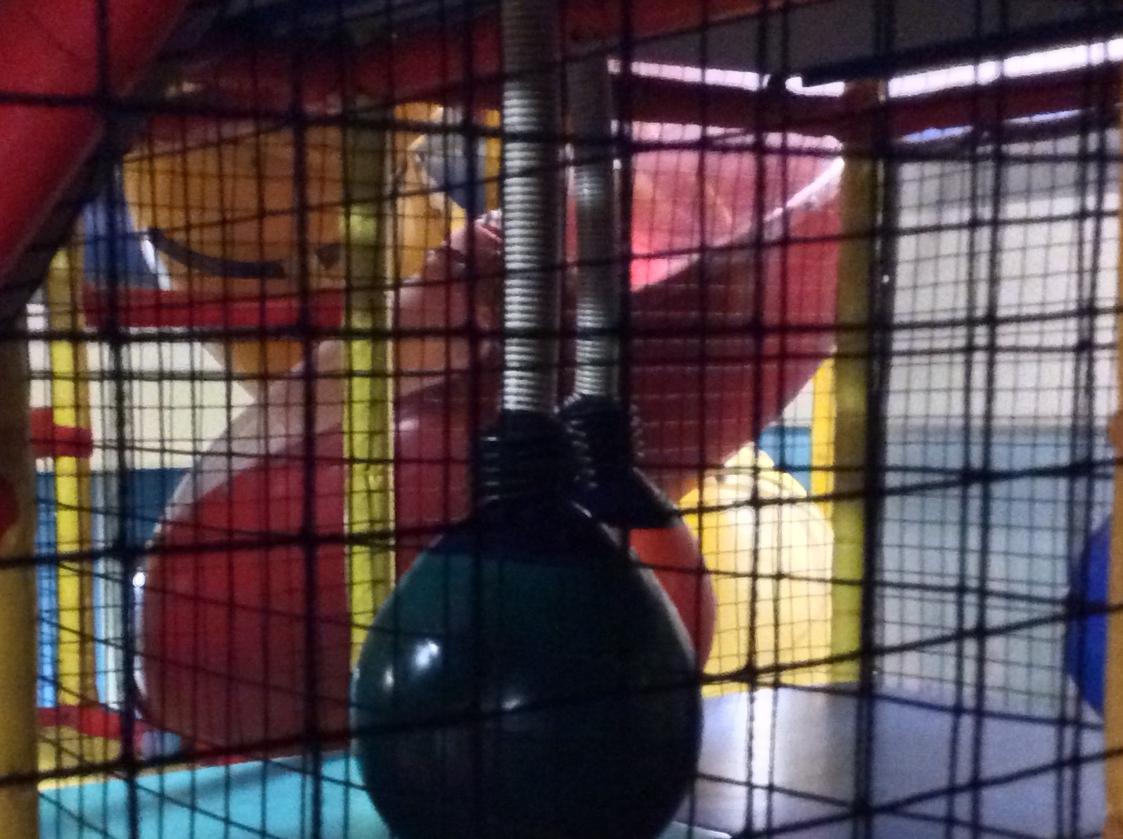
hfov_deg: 30.2
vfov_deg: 22.6
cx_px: 425
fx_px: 2073
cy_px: 648
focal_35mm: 64
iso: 640
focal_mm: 3.3
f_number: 2.4
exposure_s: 1/15
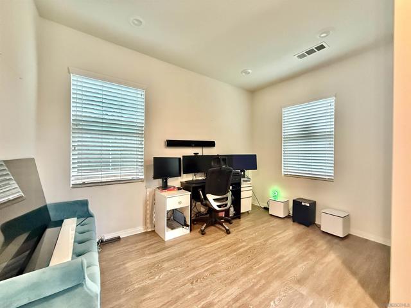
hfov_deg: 102.1
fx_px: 166
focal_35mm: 14
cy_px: 154
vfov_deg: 85.7
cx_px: 206
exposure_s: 1/60
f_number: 2.2
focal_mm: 2.22
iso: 1000
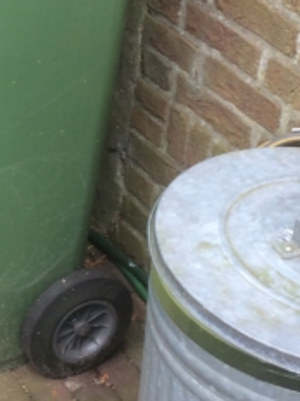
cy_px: 93
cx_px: -29
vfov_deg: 20.3
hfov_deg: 15.0
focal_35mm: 96
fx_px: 1109
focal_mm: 4.15
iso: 40
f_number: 2.2
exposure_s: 1/100
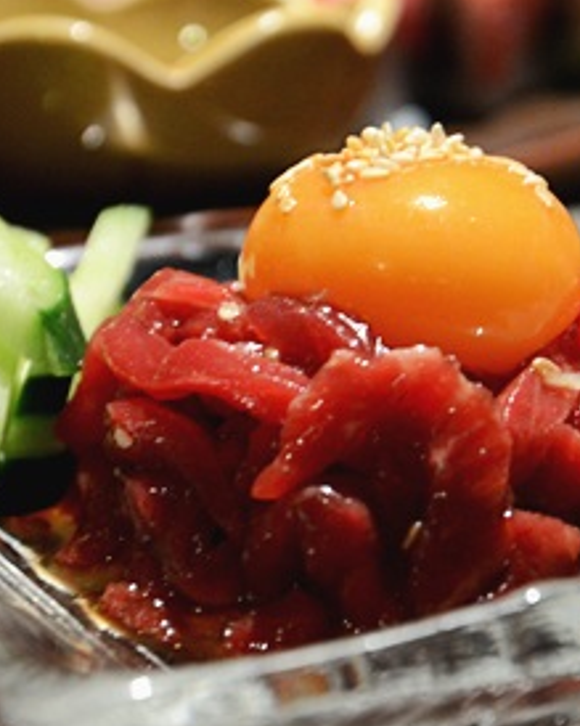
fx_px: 5281
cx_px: 440
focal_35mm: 246
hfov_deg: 6.3
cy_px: 248
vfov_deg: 7.9
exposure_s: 1/20
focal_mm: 80
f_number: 5.6
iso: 1600
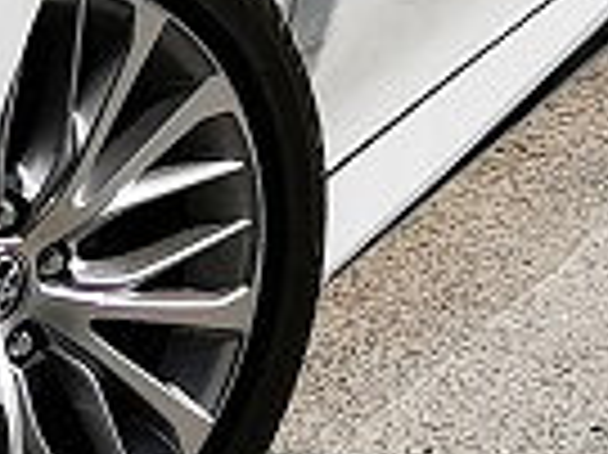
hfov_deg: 6.7
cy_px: -312
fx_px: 4931
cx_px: -838
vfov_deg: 5.2
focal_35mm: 281
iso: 50
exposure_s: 1/5814
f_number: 1.8
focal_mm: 5.58
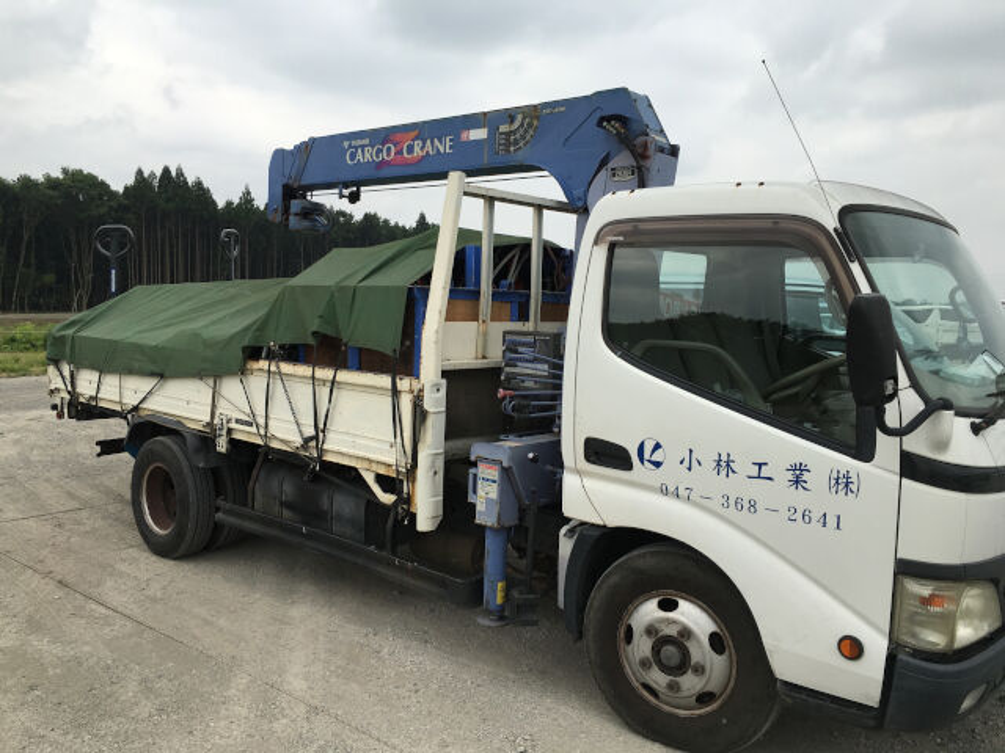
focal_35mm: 29
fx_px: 842
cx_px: 502
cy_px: 376
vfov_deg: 48.2
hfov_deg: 61.7
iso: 25
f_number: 2.2
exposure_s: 1/845
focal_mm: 4.15
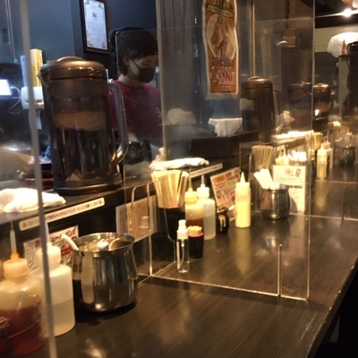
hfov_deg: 40.4
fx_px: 480
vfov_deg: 40.9
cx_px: 237
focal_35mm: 41
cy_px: 198
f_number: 2.2
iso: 200
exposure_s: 1/17
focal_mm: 4.15
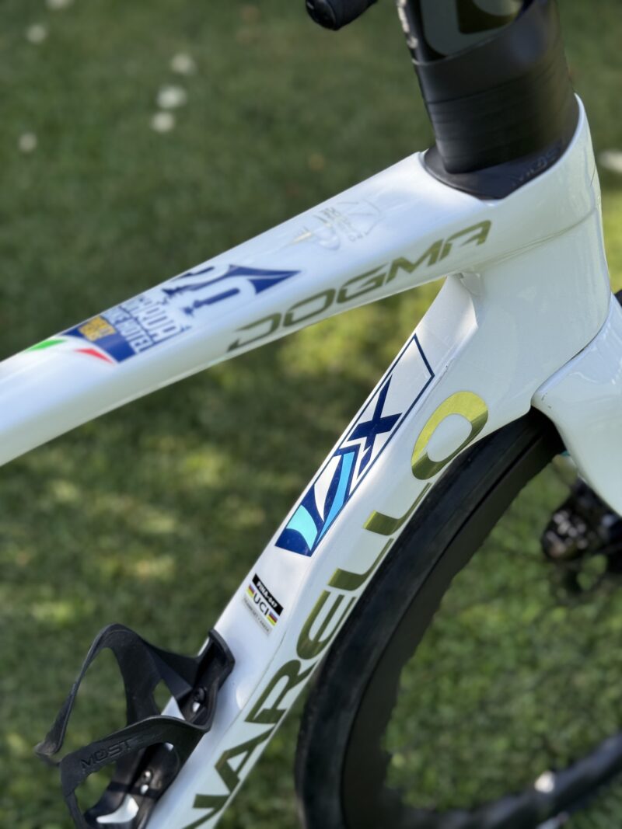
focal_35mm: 48
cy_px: 414
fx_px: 1150
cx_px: 311
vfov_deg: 39.7
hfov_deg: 30.3
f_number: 1.78
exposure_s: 1/1490
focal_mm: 6.76
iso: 64
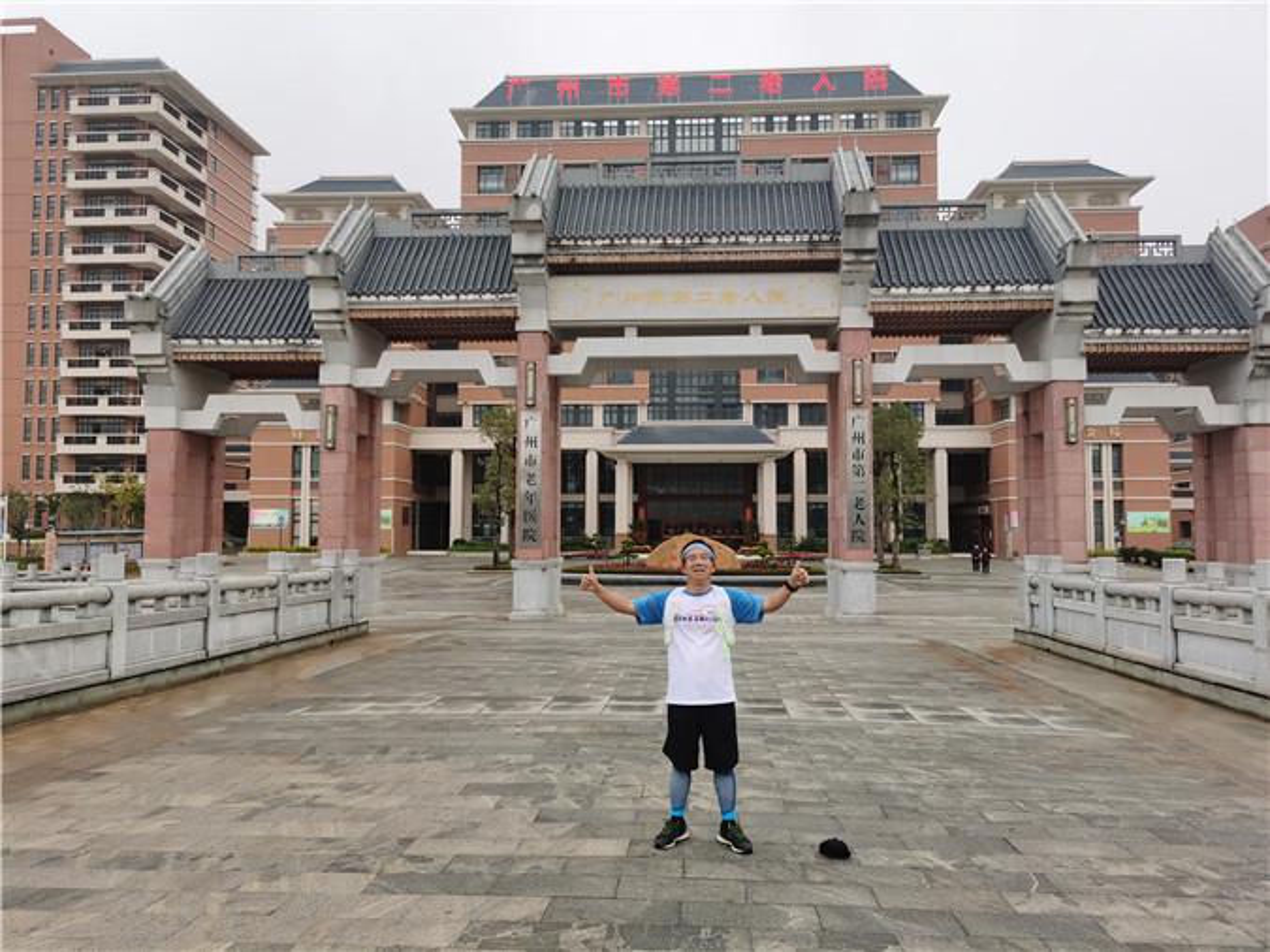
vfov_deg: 51.3
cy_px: 476
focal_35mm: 27
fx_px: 990
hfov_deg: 65.3
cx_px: 635
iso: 50
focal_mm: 5.56
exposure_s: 1/214
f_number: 1.6
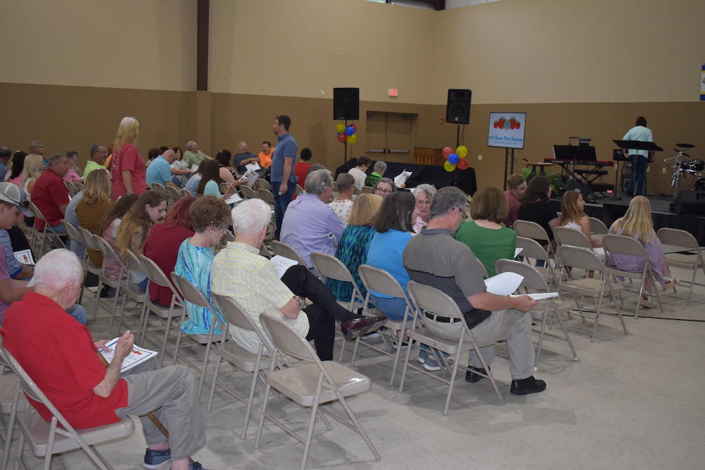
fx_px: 705
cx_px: 352
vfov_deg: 36.9
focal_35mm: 36
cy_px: 235
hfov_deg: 53.1
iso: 800
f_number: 4
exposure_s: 1/200
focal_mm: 24
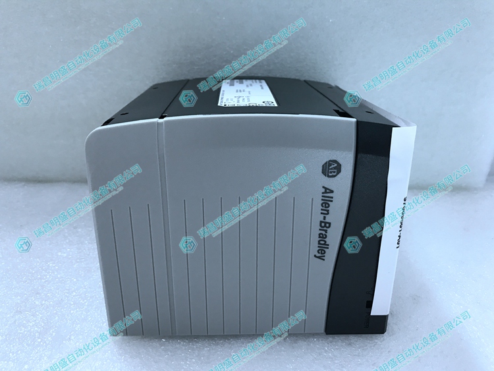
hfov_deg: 63.4
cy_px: 186
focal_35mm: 28
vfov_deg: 49.8
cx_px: 247
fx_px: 400
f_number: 1.8
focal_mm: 3.99
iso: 40
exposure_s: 1/25
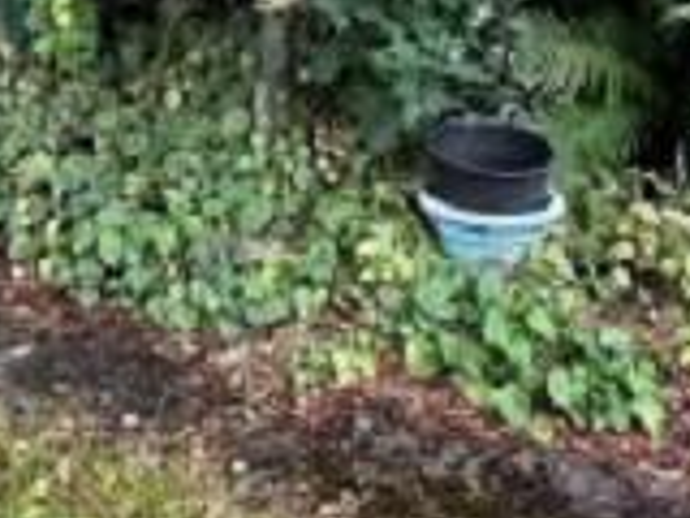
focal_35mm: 65
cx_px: 99
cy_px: -104
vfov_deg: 21.0
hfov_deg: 28.9
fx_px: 1296
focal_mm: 1.57
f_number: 1.8
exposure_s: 1/99
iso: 64
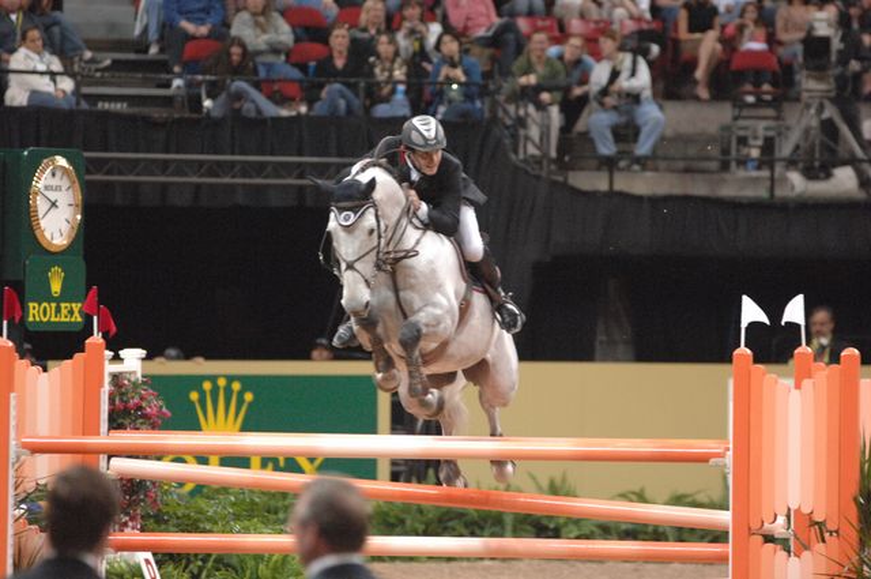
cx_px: 436
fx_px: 7249
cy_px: 290
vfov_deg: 4.6
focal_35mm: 300
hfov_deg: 6.9
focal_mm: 200
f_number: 2.8
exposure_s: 1/320
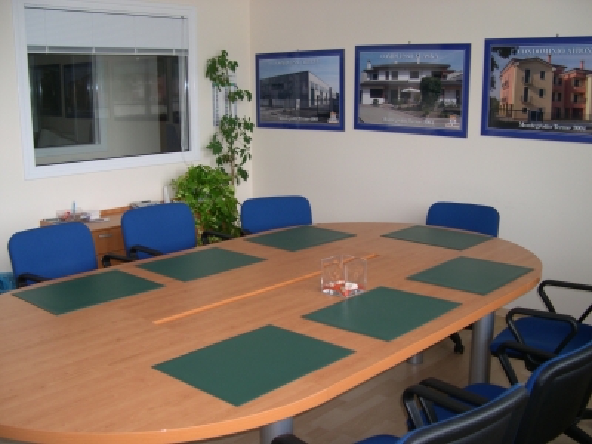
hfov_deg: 49.0
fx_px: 650
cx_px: 296
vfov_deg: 37.7
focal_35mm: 38
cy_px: 222
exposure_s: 1/30
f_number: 2.8
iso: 100
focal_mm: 8
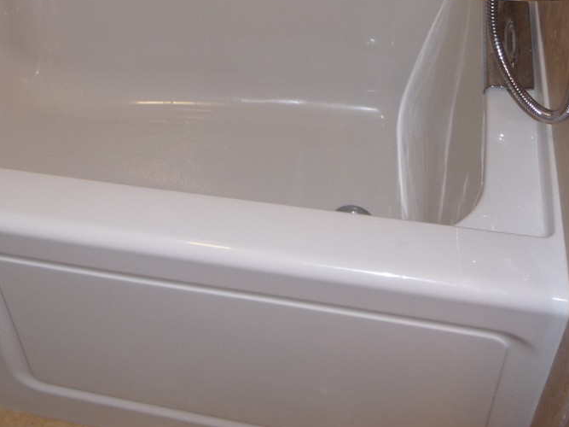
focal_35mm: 56
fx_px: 920
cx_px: 131
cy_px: 18
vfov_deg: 25.1
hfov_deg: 33.6
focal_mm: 4.7
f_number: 3.3
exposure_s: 1/30
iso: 100
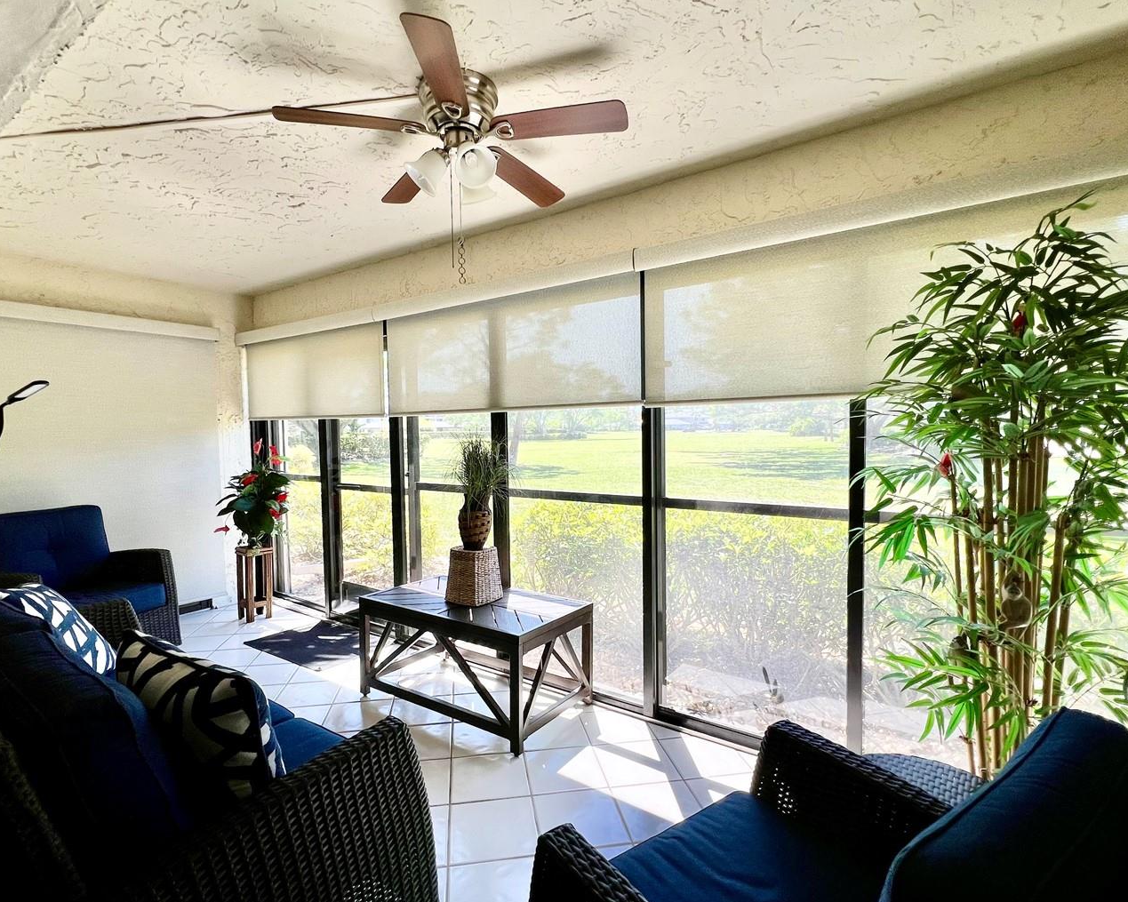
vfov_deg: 80.4
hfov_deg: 93.1
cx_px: 564
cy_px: 460
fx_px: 534
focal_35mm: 16
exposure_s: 1/222
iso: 32
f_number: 1.8
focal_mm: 1.57
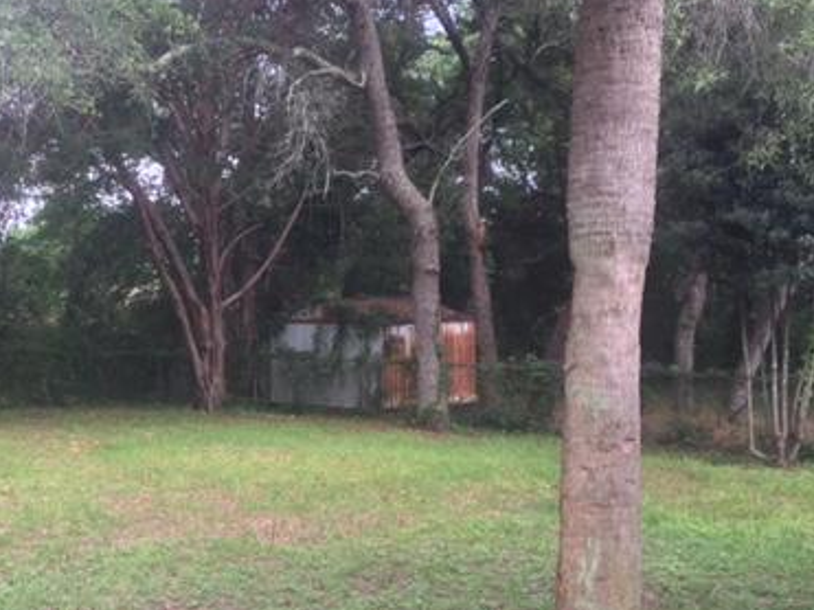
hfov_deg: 36.8
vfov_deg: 29.1
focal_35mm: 50
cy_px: 327
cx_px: 151
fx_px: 1175
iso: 40
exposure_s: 1/120
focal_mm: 4.15
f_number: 2.2
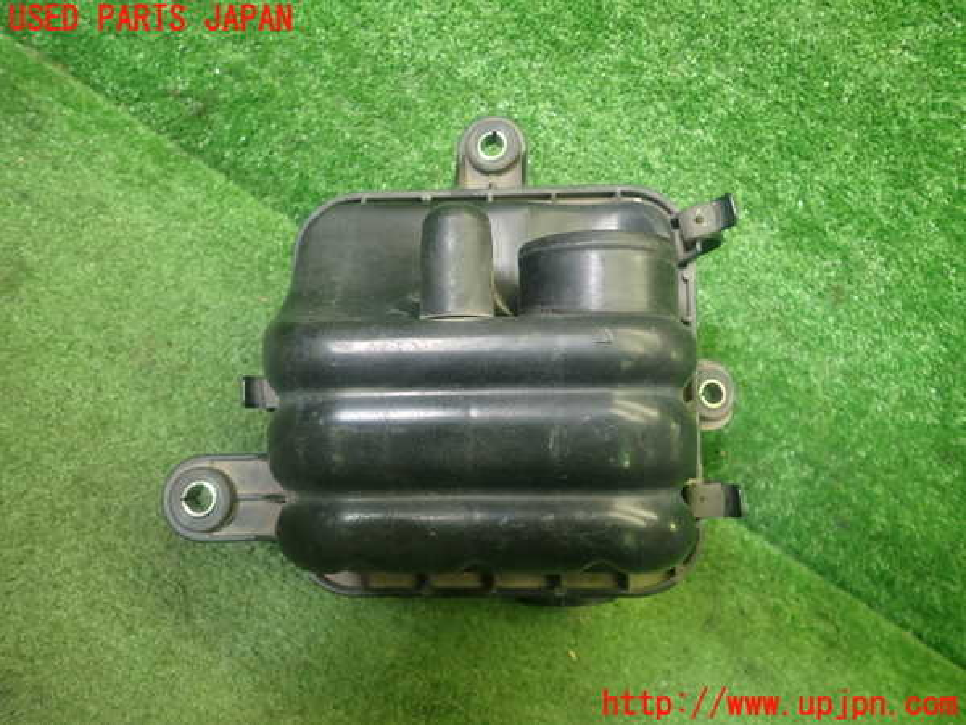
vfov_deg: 46.8
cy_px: 362
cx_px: 483
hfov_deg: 60.0
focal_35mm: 30
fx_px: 837
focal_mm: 5.4
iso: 200
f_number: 2.3
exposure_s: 1/40
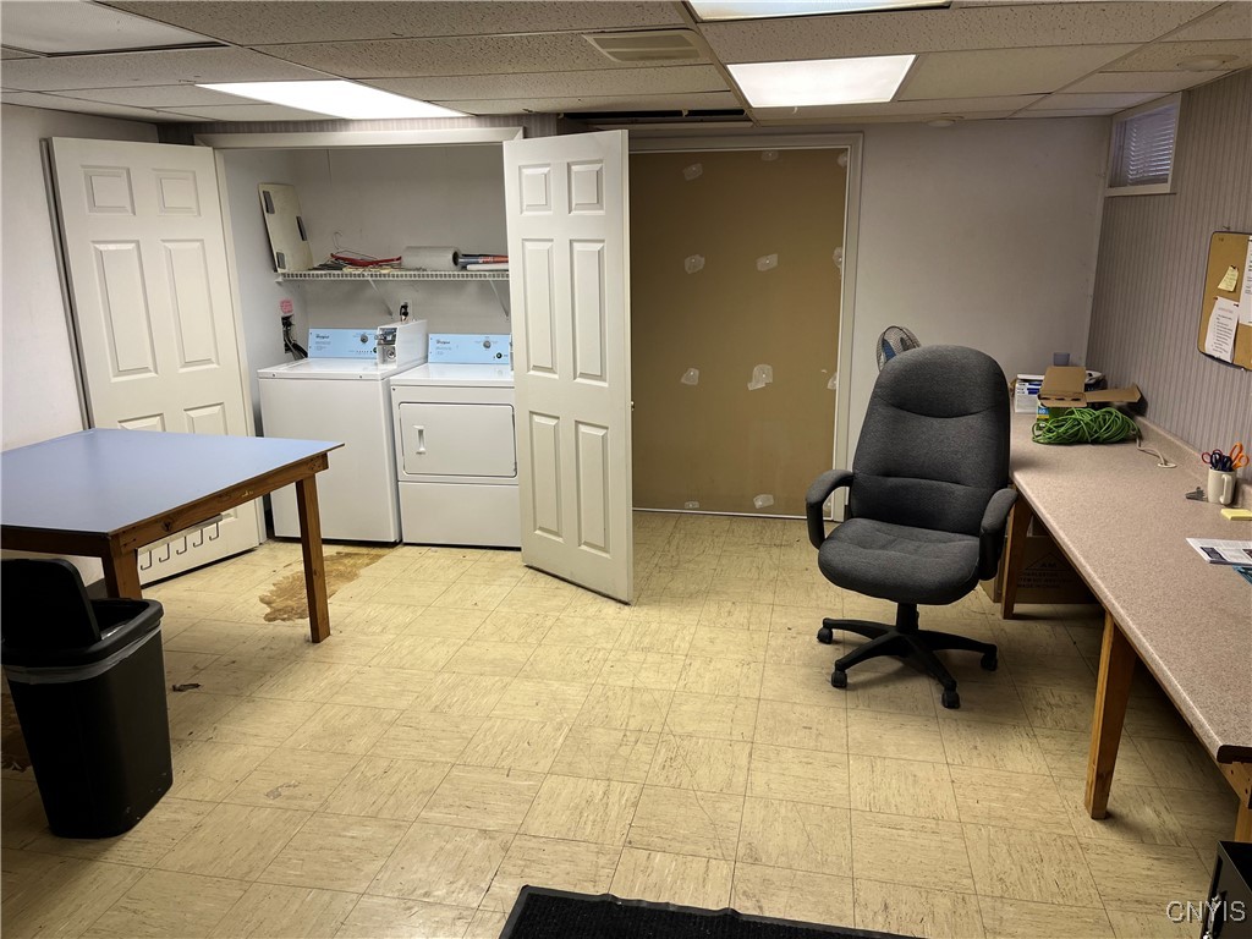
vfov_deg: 53.1
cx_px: 626
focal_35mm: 26
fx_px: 940
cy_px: 470
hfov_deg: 67.3
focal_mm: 5.1
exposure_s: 1/60
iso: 64
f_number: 1.6
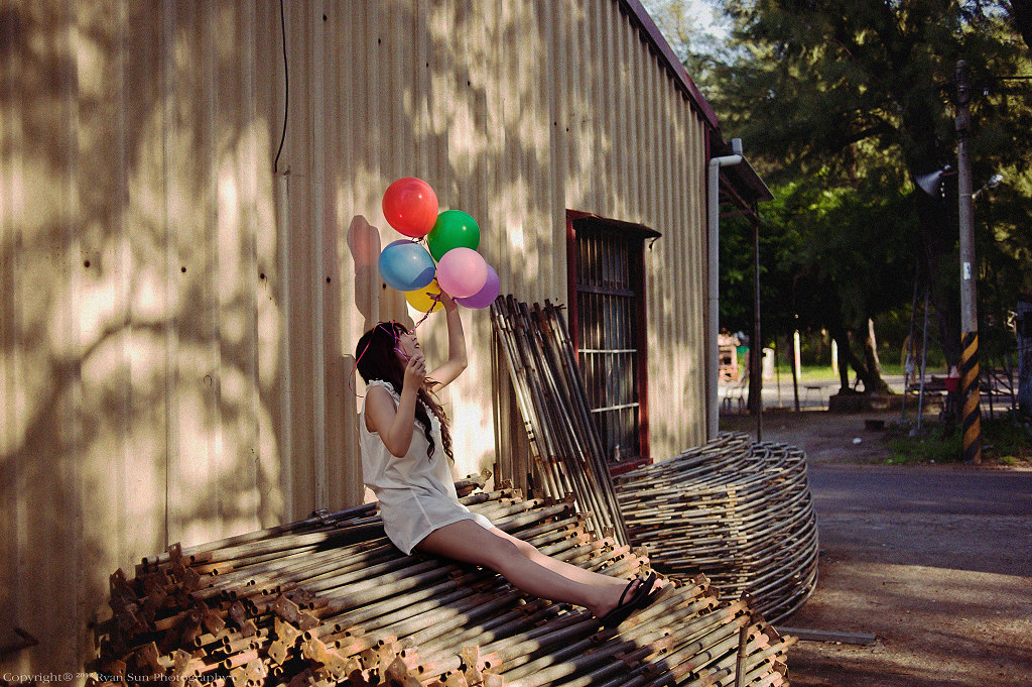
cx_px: 516
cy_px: 344
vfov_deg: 37.8
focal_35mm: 35
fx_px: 1003
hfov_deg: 54.5
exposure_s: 1/500
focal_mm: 35
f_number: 2.2
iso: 100
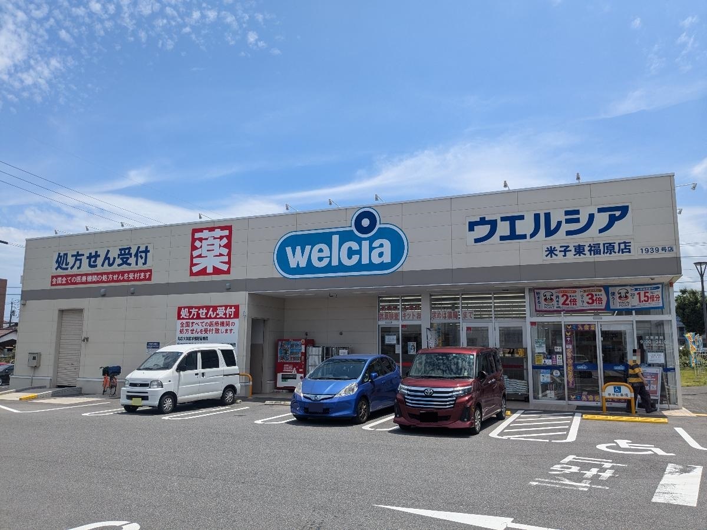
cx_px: 354
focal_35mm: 27
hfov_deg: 65.3
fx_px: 551
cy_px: 265
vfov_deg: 51.4
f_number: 1.73
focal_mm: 4.38
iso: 51
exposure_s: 1/4673
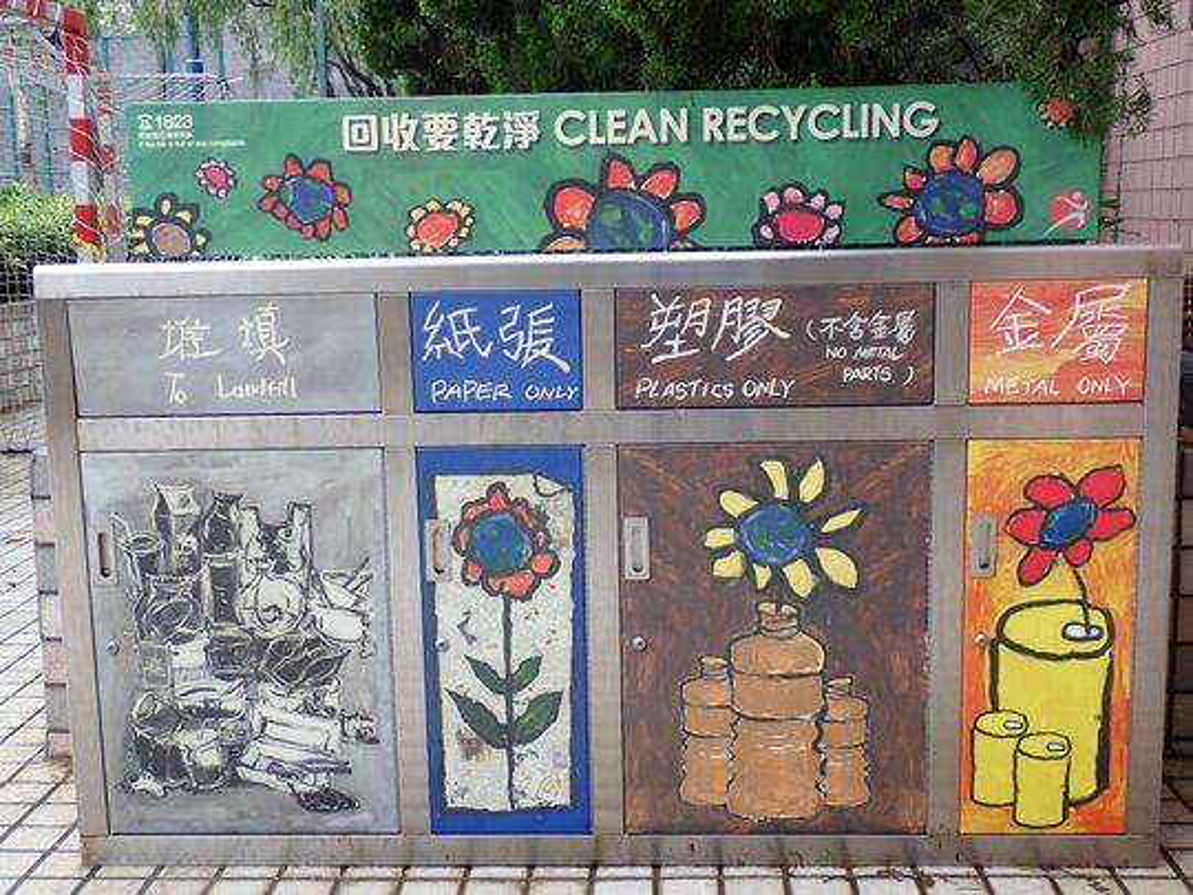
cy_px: 448
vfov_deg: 32.9
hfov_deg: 42.9
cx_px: 596
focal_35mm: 44
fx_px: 1516
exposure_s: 1/40
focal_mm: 7.84
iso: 200
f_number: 2.9
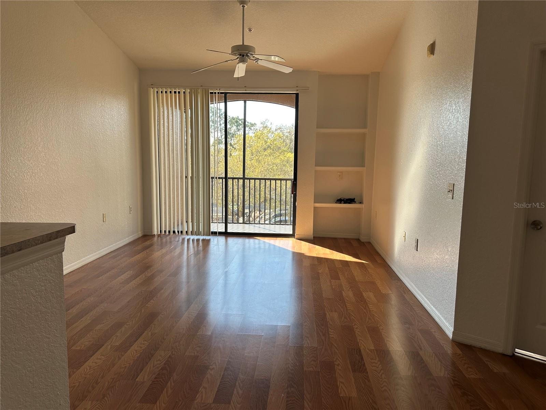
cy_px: 205
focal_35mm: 24
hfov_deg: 71.6
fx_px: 379
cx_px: 273
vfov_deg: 56.8
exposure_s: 1/334
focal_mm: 6.86
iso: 80
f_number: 1.78
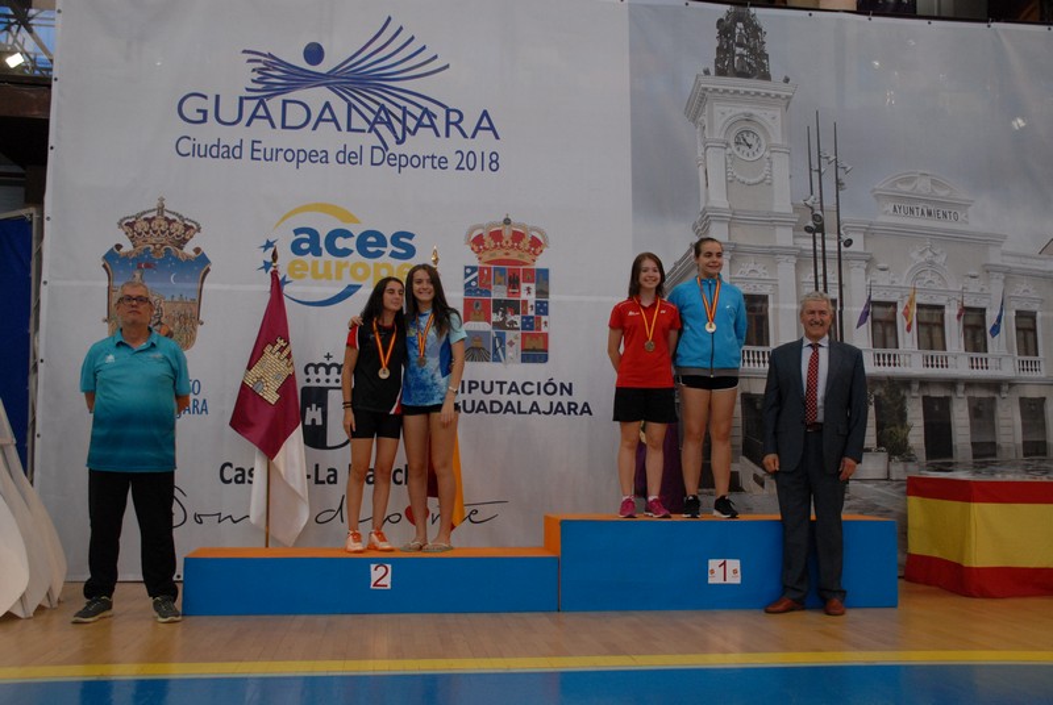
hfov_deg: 55.0
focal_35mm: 34
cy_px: 352
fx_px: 1011
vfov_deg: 38.5
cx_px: 526
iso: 640
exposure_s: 1/125
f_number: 4.5
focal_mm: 23
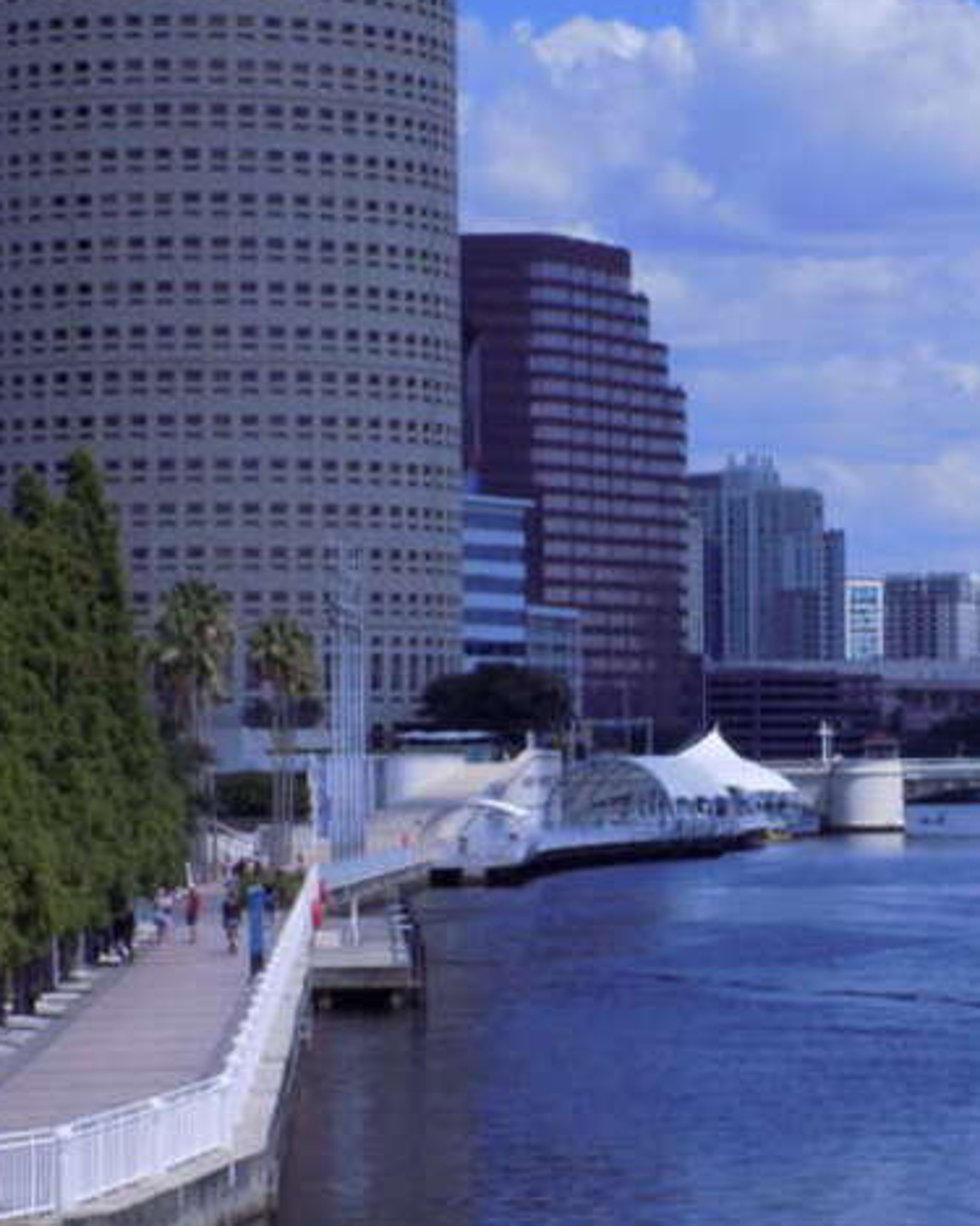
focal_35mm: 130
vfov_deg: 14.8
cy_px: 685
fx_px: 4715
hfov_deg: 11.8
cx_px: 760
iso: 100
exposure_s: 1/1250
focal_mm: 13.9
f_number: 4.3
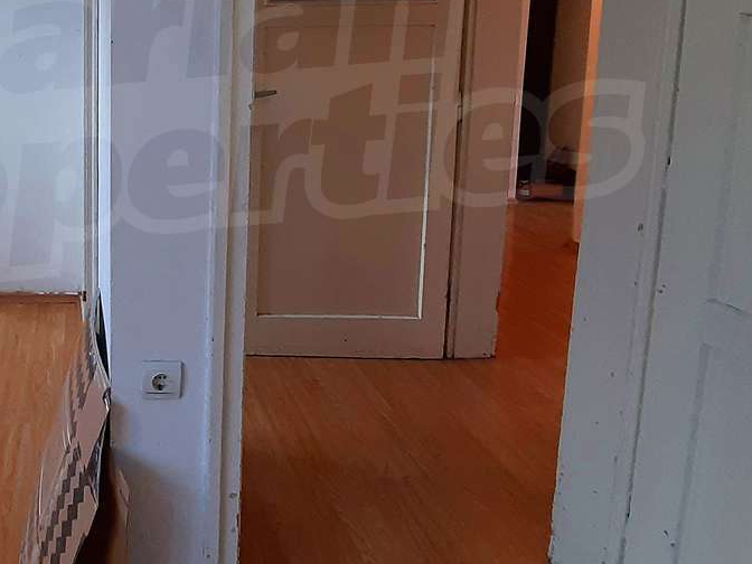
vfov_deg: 46.0
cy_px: 120
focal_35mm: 29
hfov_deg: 54.4
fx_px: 630
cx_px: 86
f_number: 2.2
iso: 125
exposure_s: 1/50
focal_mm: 1.42
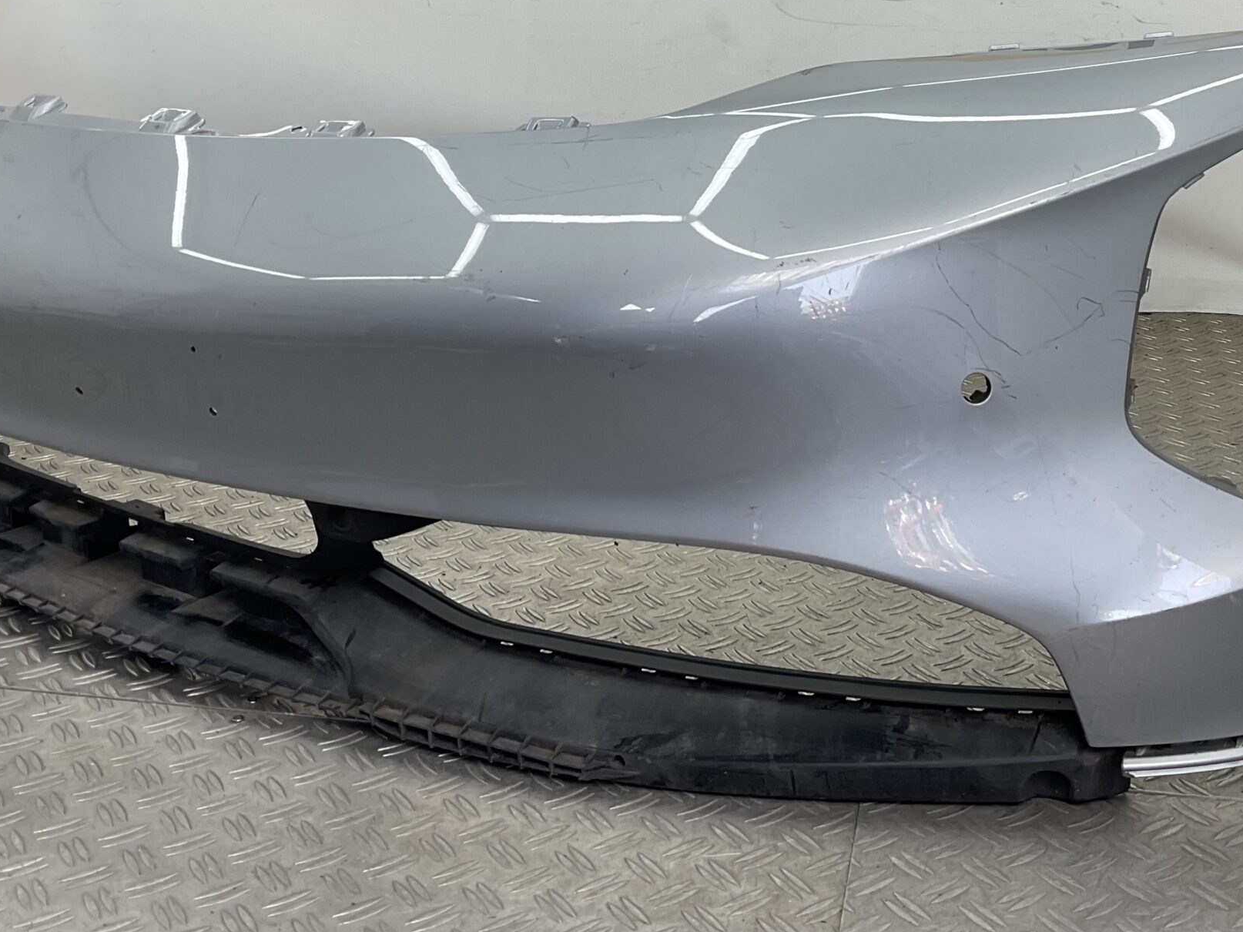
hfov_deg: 41.2
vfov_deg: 30.8
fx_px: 1652
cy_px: 199
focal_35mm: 46
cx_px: 693
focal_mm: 3
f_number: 1.8
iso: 16
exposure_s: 1/139
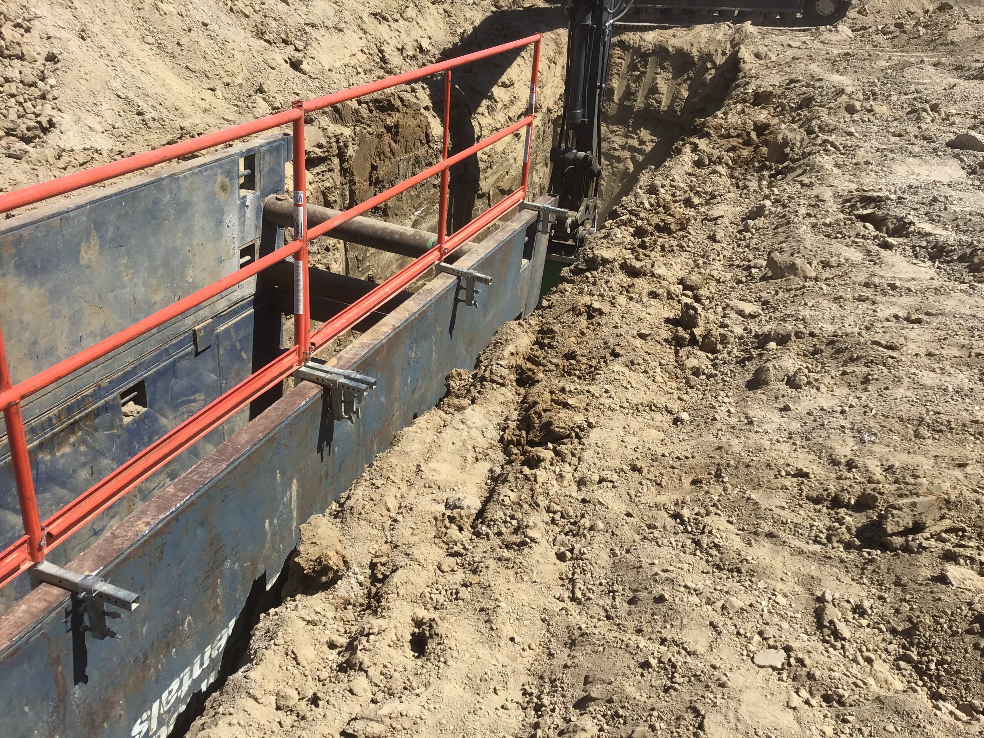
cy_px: 369
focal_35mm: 31
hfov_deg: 58.4
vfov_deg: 45.4
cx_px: 492
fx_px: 881
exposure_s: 1/1567
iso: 25
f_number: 2.4
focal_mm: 3.3
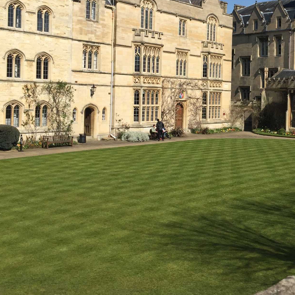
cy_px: 94
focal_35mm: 50
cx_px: 244
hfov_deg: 32.9
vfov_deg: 33.7
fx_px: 482
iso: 32
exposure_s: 1/2825
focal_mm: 4.15
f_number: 2.2
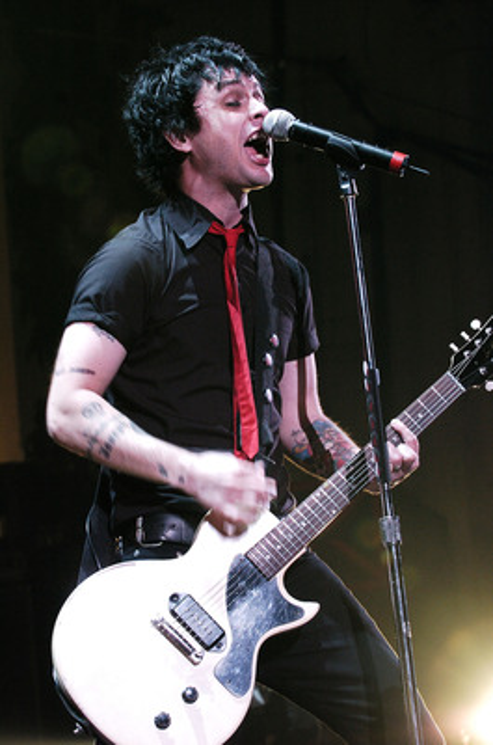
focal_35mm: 105
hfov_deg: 13.0
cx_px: 246
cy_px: 372
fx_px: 2166
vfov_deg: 19.5
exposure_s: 1/125
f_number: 4.5
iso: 800
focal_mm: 70
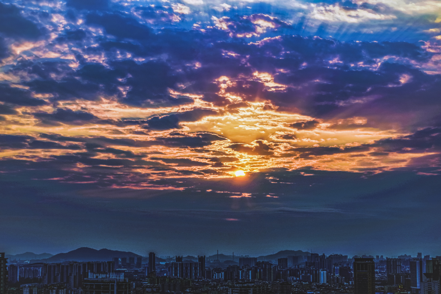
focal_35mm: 70
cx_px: 220
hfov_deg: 28.8
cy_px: 147
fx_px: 857
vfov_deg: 19.5
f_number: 9
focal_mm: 70
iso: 100
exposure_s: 1/160
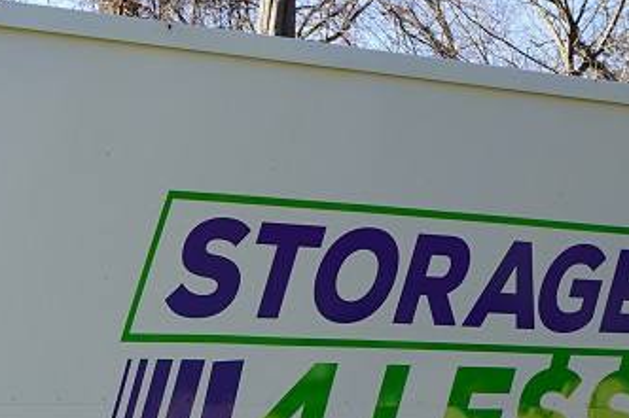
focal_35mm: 123
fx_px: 2148
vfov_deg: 10.9
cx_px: -68
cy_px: 552
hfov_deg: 16.2
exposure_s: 1/100
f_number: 7.1
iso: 100
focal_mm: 34
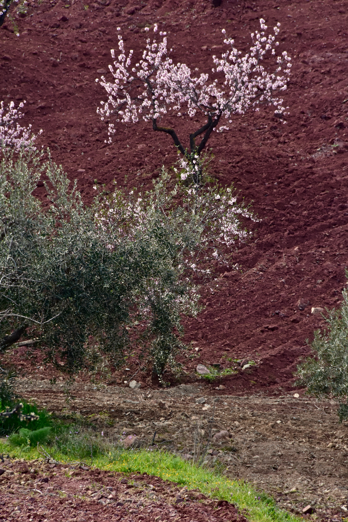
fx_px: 4350
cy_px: 261
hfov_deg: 4.6
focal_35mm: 300
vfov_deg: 6.9
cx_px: 174
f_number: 11
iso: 800
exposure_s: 1/500
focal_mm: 200
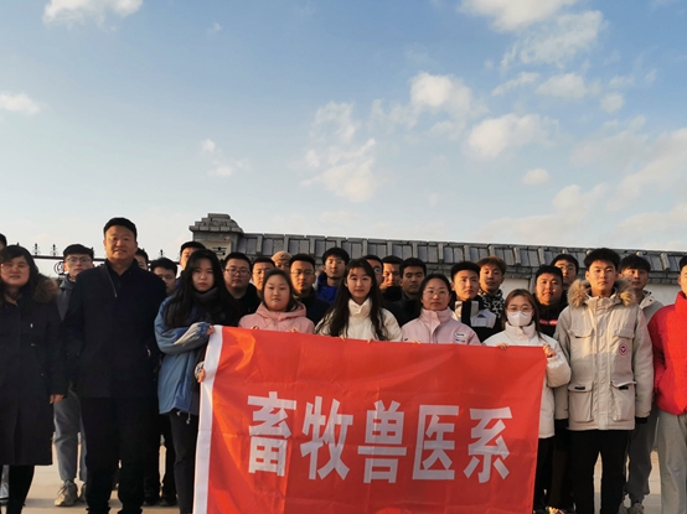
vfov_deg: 36.2
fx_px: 774
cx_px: 378
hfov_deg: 47.8
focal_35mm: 39
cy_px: 360
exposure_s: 1/1134
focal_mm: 5.56
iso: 50
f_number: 1.6
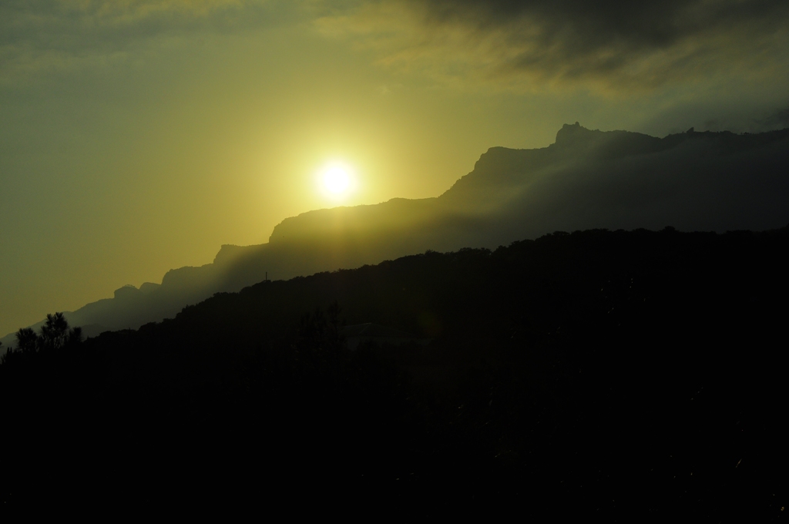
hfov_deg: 28.1
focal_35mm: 72
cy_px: 262
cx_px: 394
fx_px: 1576
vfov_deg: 18.9
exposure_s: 1/4000
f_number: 11
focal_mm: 48
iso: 200
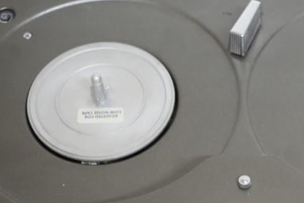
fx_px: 811
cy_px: 232
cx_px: 244
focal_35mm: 96
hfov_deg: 21.0
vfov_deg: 13.9
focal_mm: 26
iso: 2800
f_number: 4
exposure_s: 1/125
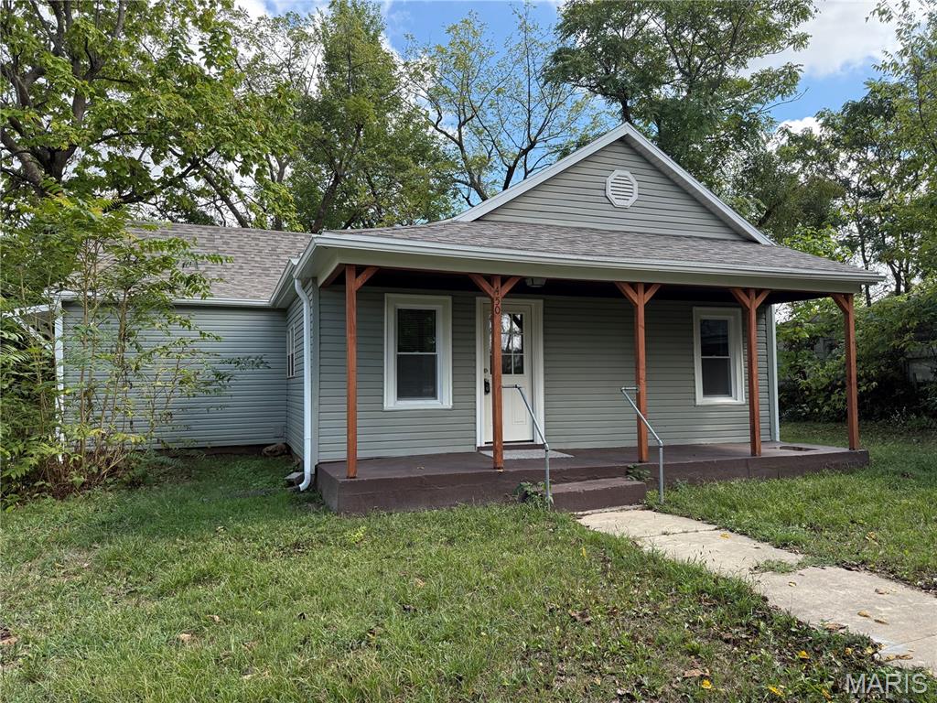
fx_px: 650
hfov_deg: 71.6
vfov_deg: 56.8
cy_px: 352
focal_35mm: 24
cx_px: 468
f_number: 1.78
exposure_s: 1/1464
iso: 100
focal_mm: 6.76
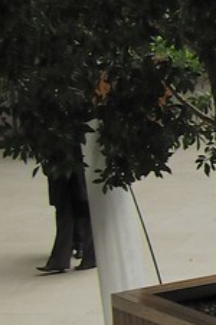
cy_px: 109
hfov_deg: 5.8
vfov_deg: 9.7
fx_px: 1914
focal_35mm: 212
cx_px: 742
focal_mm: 20
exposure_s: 1/60
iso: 160
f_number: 6.7
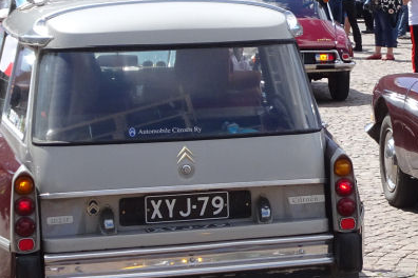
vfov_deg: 9.4
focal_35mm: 145
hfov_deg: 13.9
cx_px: 446
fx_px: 1683
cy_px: -18
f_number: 4.5
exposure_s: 1/500
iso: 80
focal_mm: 7.87
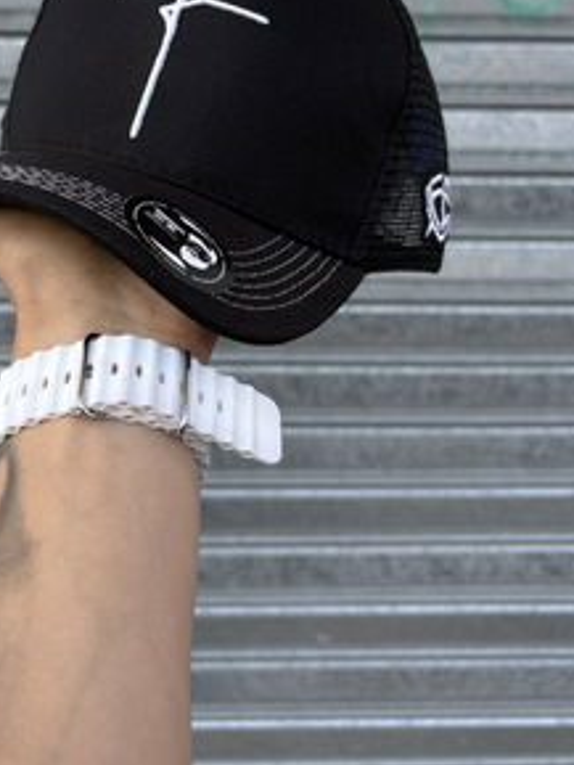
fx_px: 1060
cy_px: 179
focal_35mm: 48
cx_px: 190
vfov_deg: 38.5
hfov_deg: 30.1
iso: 50
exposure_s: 1/345
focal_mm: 5.96
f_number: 1.6
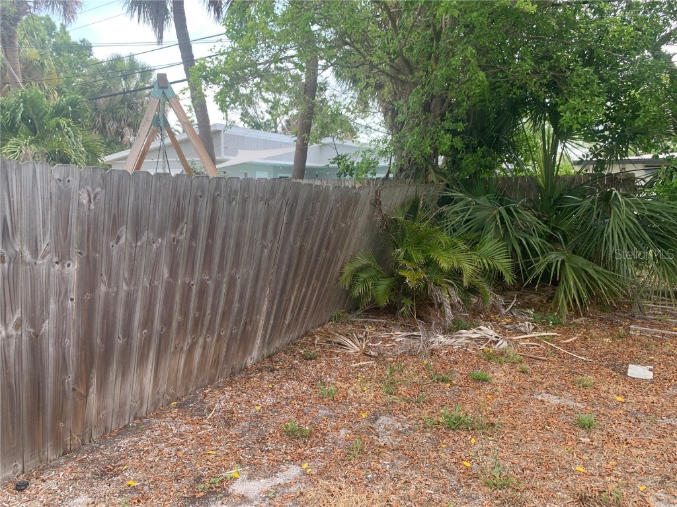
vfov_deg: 53.1
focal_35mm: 26
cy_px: 254
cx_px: 338
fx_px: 508
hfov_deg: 67.3
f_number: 1.8
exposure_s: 1/249
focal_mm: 4.25
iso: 25
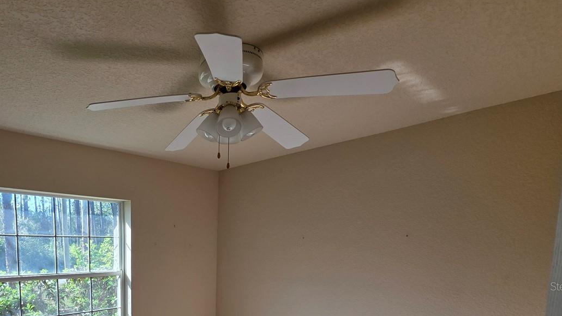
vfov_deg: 46.3
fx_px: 328
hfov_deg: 77.2
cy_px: 286
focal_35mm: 22
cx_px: 165
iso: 32
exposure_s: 1/120
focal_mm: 2.2
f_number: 1.9
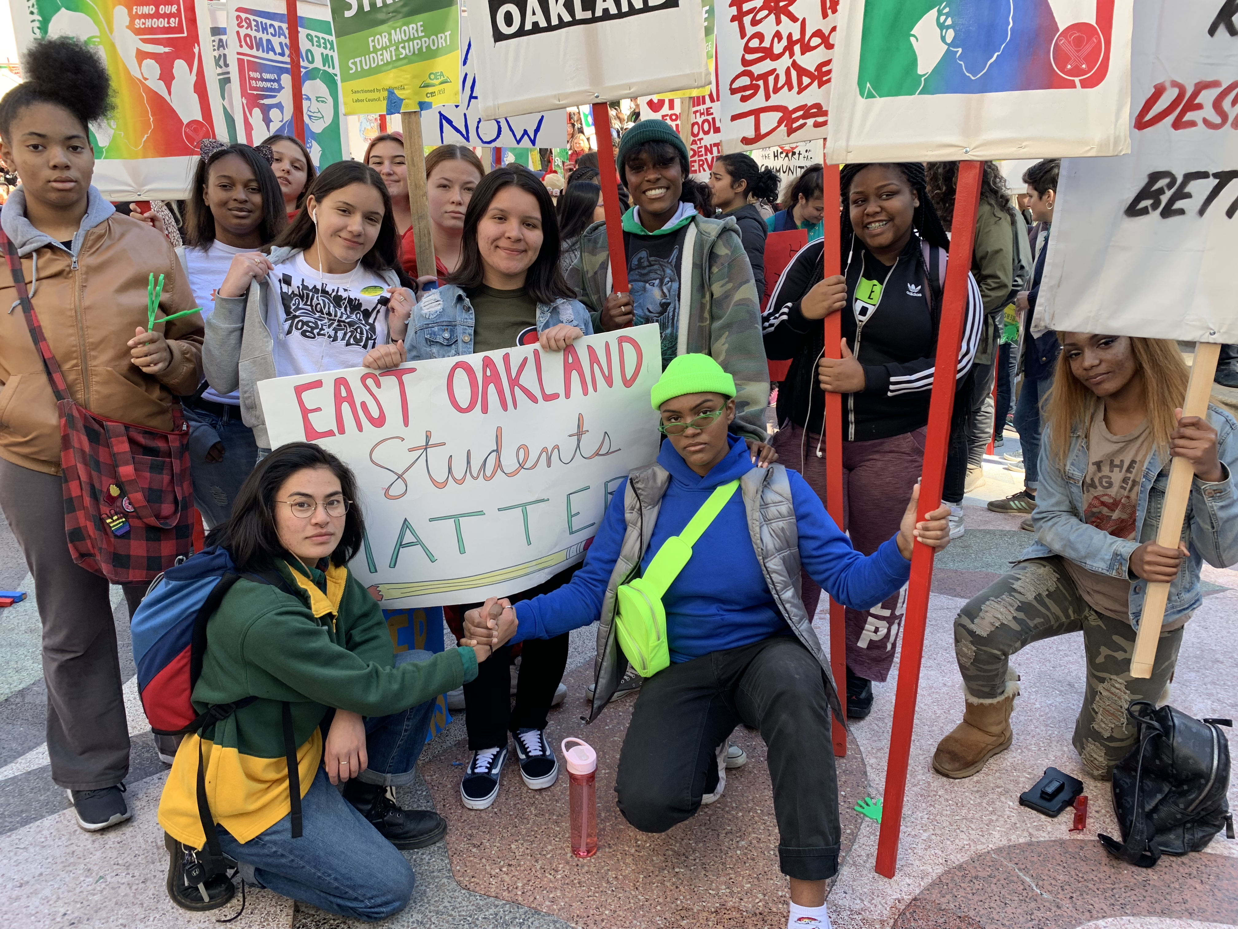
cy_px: 464
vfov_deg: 53.1
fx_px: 930
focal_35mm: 26
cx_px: 619
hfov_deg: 67.3
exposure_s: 1/122
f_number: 1.8
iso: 25
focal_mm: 4.25
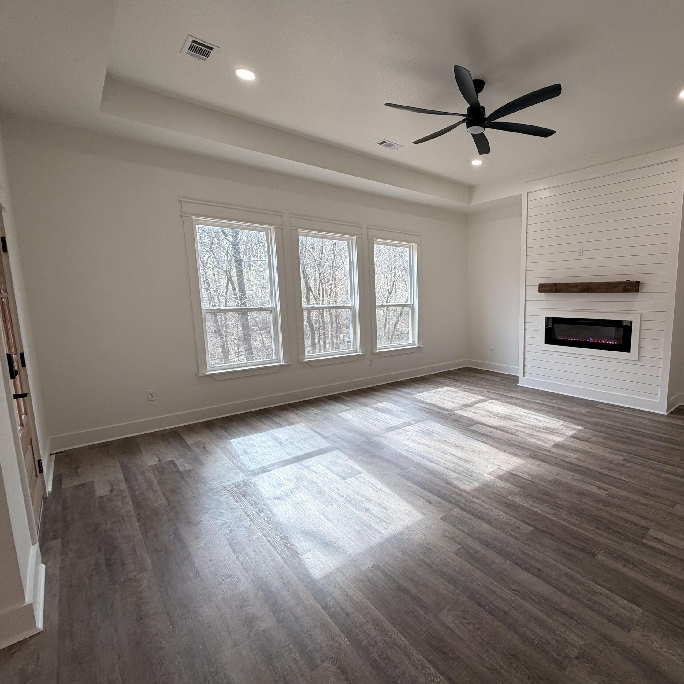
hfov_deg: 81.5
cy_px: 345
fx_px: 380
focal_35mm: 17
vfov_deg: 84.0
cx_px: 449
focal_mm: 2.22
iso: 80
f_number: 2.2
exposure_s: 1/120
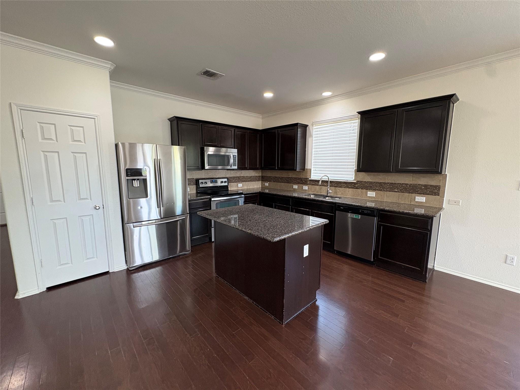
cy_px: 195
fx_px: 210
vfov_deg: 85.7
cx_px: 260
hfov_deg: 102.1
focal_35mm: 14
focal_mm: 2.22
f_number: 2.2
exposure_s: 1/60
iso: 400
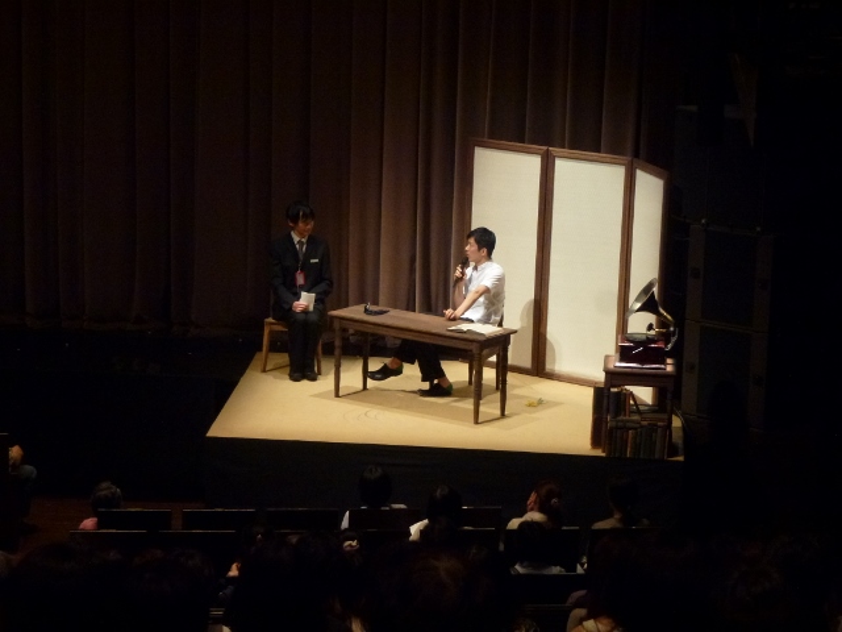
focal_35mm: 113
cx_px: 421
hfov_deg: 17.4
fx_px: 2749
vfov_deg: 13.1
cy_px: 316
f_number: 5.1
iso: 400
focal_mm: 20.2
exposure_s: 1/20
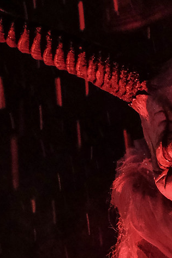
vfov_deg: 8.5
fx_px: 1711
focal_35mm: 239
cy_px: 315
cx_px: 199
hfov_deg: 5.7
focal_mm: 31
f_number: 4.7
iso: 2000
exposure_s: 1/60
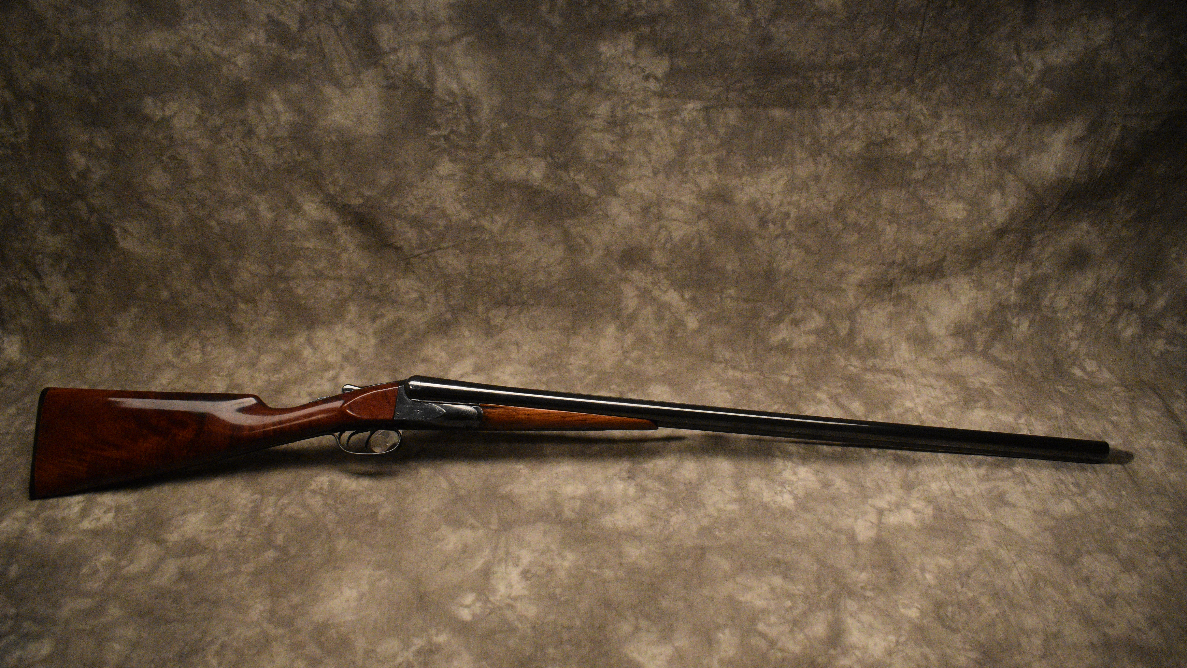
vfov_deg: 40.1
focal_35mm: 29
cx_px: 586
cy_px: 387
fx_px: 913
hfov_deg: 66.1
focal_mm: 18
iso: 3600
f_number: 3.5
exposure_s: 1/125
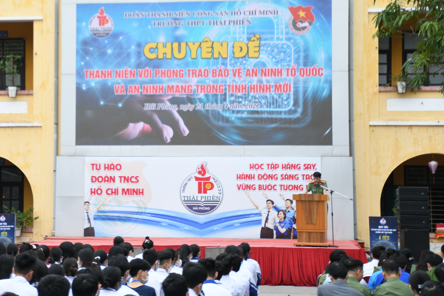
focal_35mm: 88
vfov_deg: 15.5
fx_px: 1085
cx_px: 153
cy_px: 134
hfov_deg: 23.0
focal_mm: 42
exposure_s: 1/200
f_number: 5
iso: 160
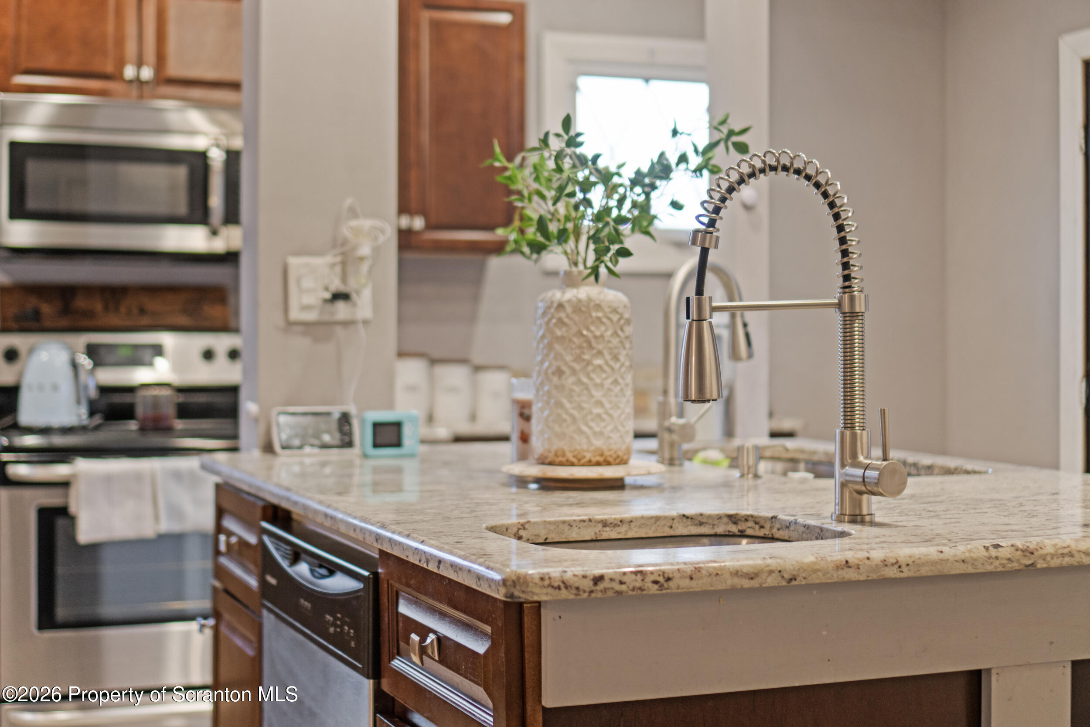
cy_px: 364
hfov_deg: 37.8
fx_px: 1590
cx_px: 545
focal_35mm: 52
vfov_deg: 25.8
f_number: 1.8
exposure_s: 1/30
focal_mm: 35
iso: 400
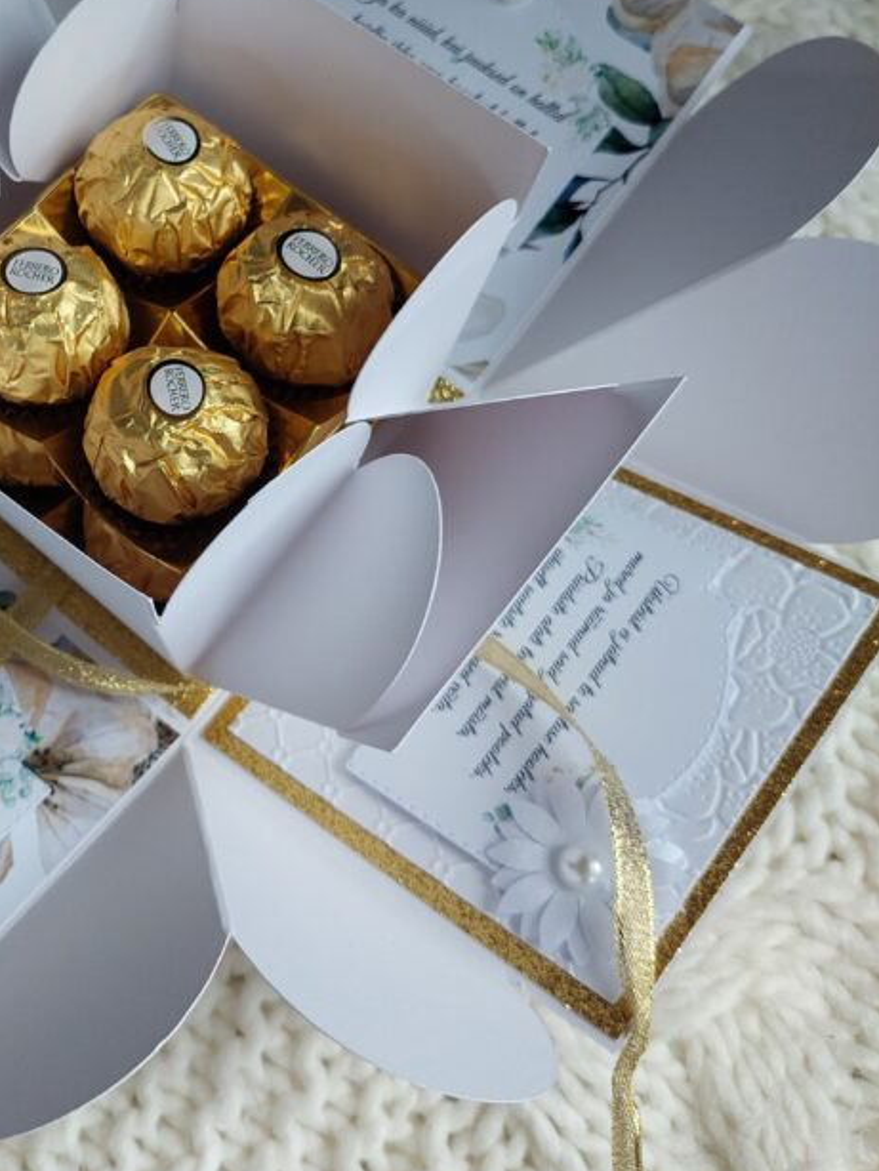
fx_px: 1353
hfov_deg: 34.6
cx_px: 151
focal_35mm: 40
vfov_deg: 46.2
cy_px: 414
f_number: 1.8
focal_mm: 5.23
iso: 40
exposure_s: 1/182
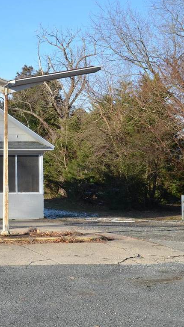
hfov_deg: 17.5
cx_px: -80
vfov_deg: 33.3
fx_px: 546
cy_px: 162
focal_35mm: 63
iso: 160
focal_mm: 24
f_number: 8
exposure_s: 1/250
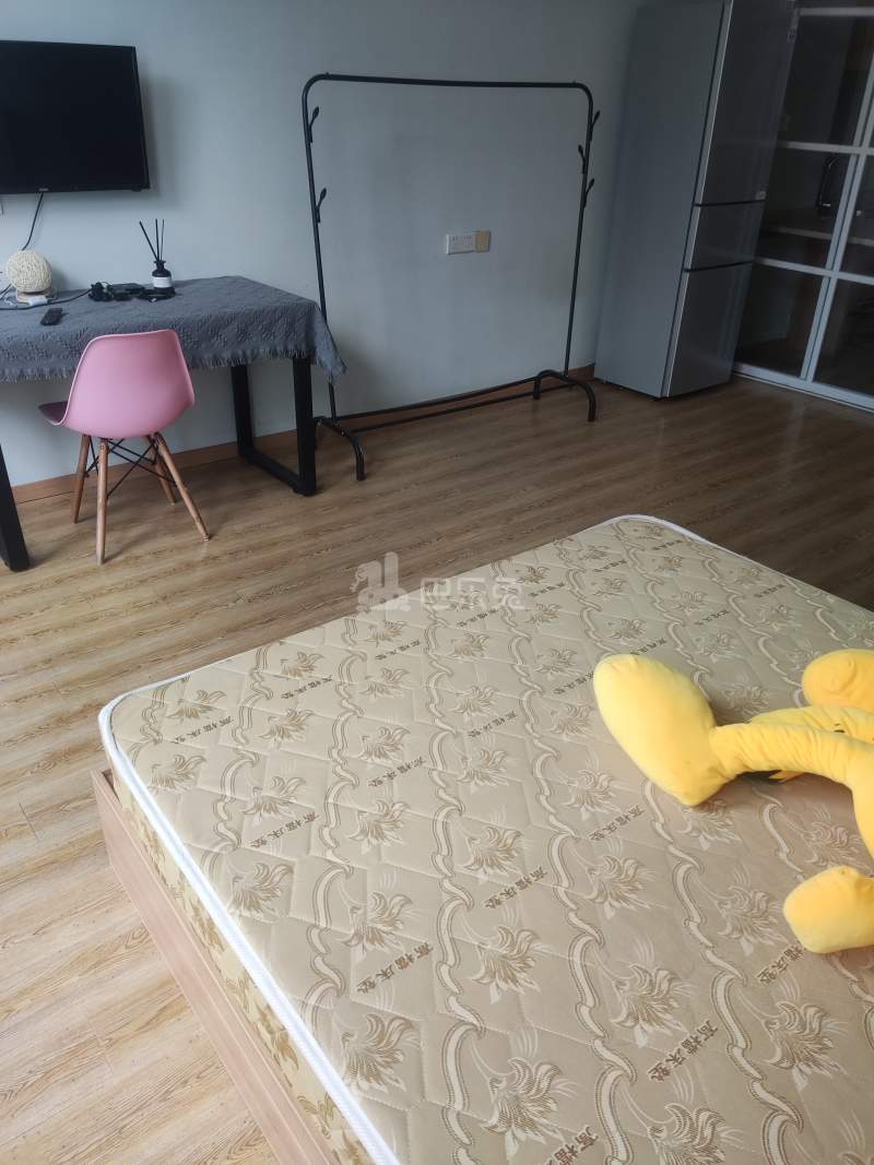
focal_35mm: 25
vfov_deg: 69.4
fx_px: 842
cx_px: 437
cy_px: 582
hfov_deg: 54.9
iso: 135
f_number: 1.79
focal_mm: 4.71
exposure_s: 1/50
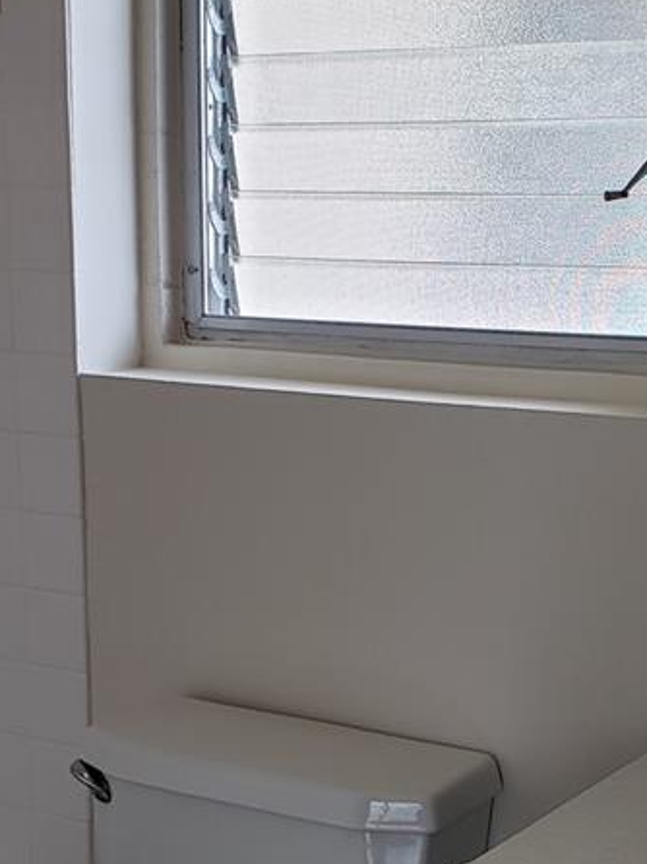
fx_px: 1746
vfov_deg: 27.5
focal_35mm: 70
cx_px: 368
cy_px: 612
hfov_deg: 21.0
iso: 80
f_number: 2.4
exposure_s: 1/50
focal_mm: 4.3
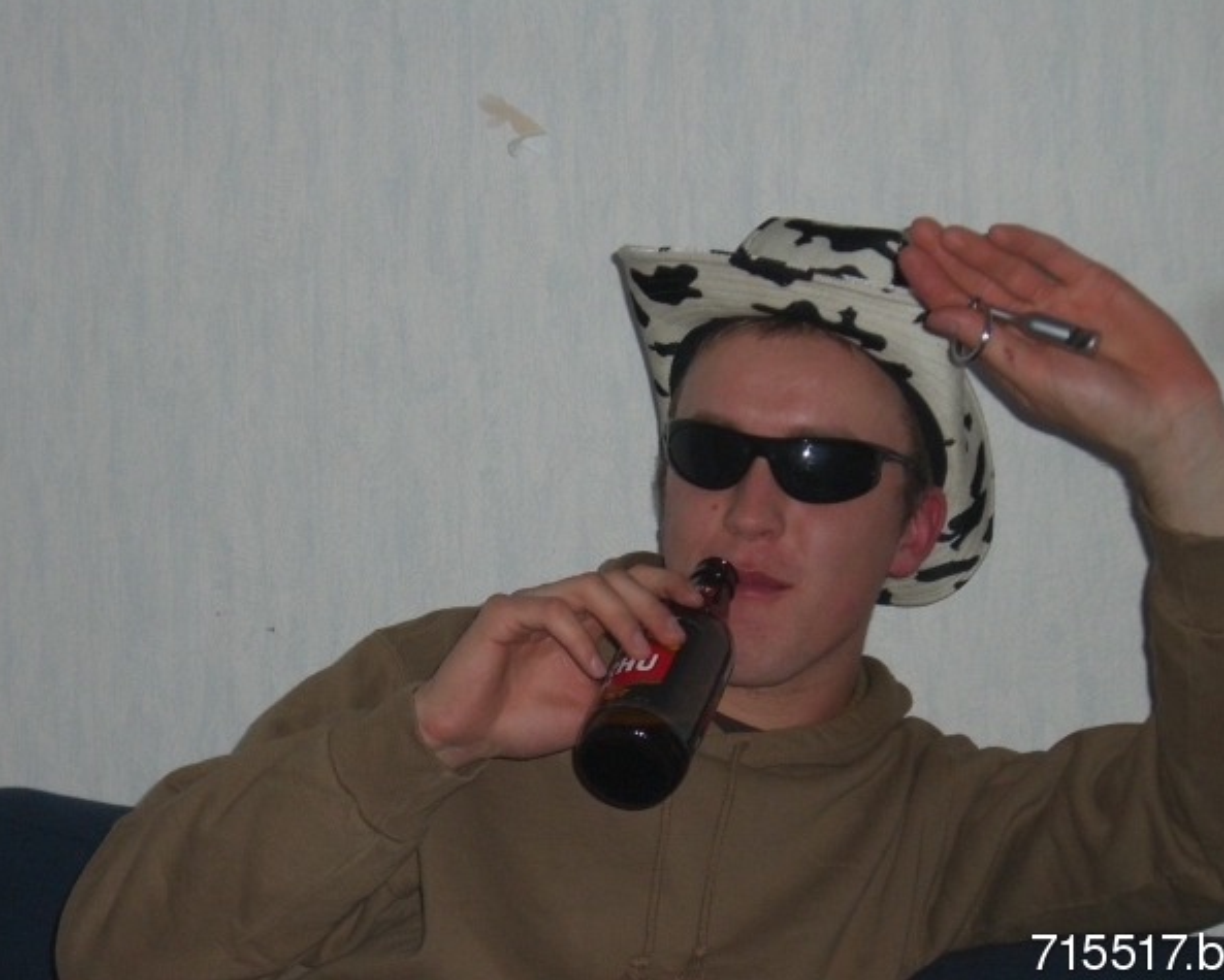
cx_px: 605
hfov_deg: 19.4
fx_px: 3588
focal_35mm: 99
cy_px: 487
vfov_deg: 15.6
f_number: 4.6
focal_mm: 15.3
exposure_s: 1/60
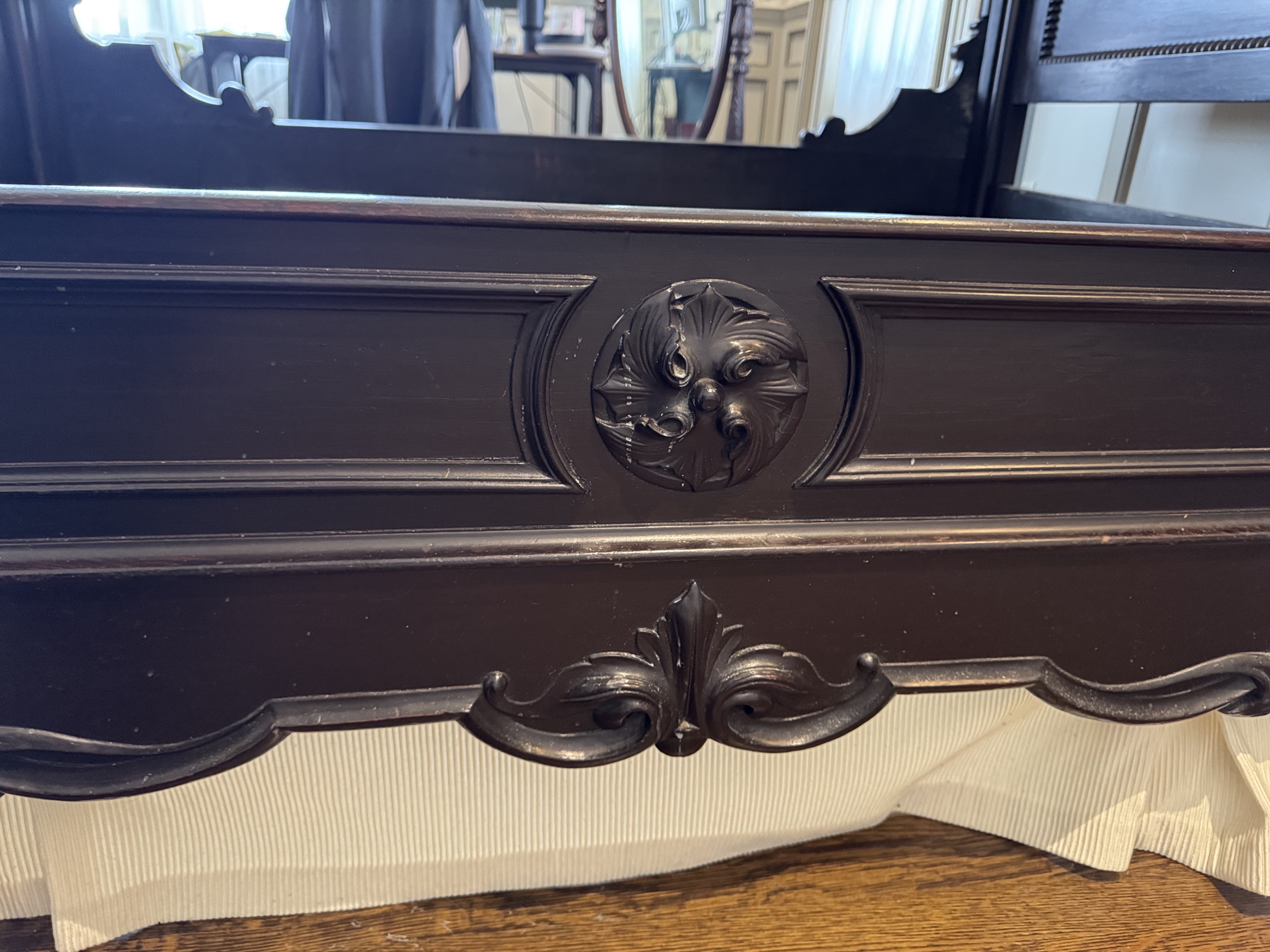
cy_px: 476
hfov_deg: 71.6
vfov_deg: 56.8
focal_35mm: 24
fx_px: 881
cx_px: 635
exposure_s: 1/40
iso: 1000
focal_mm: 6.76
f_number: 1.78
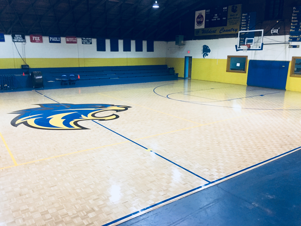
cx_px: 150
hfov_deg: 61.7
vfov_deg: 48.2
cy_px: 113
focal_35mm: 29
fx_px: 252
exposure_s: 1/30
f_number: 2.2
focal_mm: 4.15
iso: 160
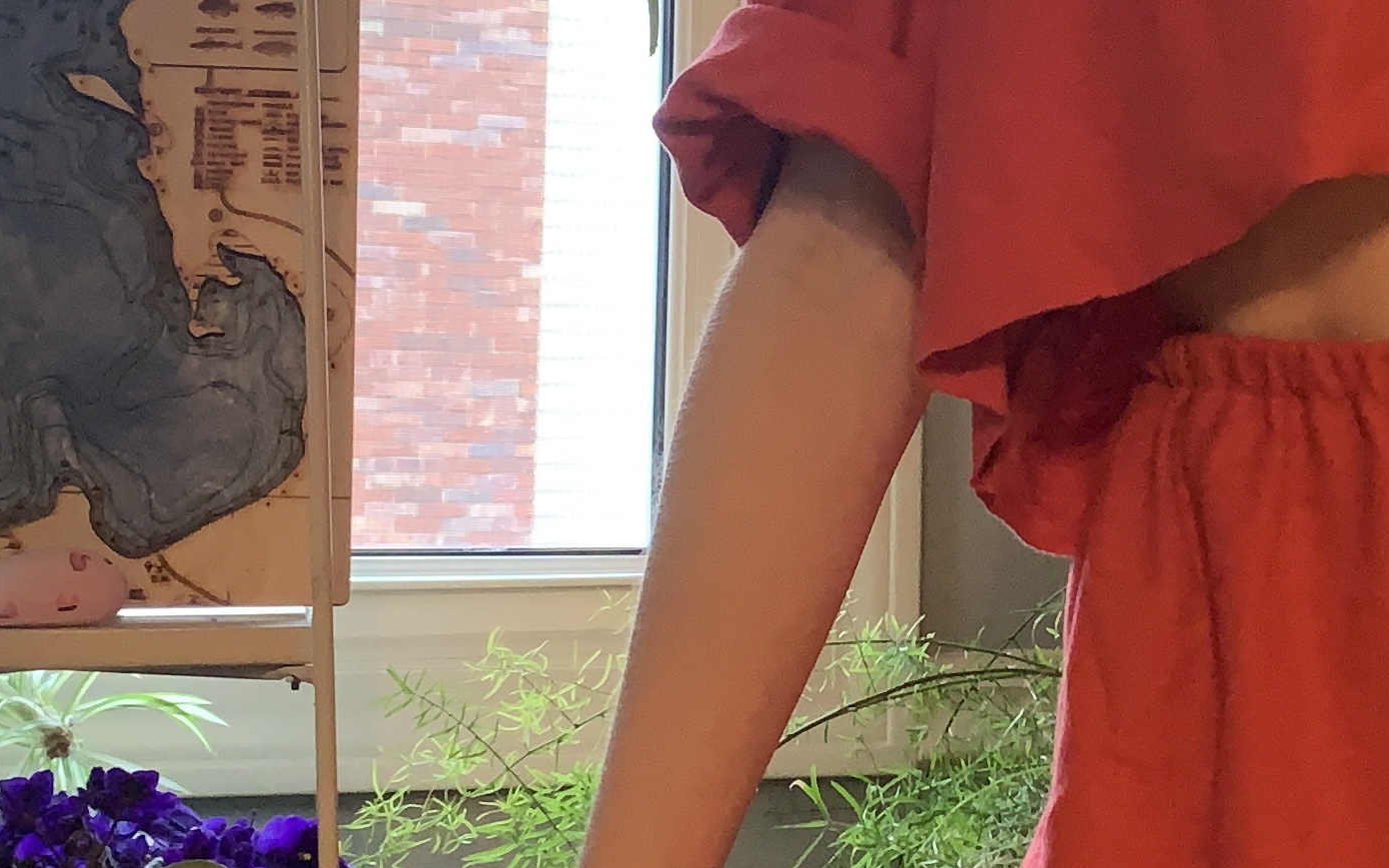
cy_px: 450
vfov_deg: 19.4
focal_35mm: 67
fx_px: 2536
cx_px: 1417
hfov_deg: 28.6
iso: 400
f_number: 1.8
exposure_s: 1/60
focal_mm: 4.25
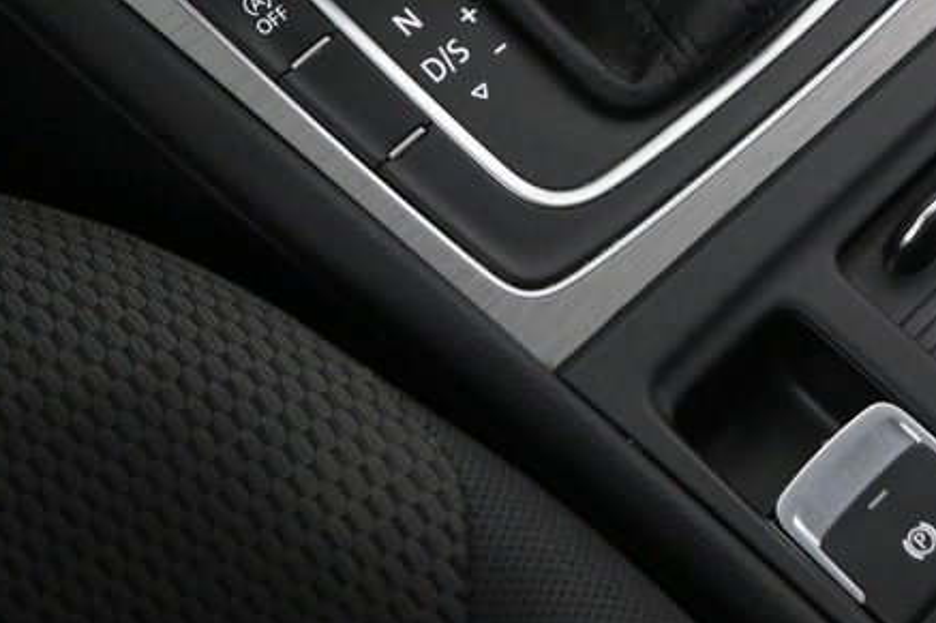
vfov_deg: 14.6
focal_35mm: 89
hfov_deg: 22.9
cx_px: 510
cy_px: -216
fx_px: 2313
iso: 2500
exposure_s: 1/60
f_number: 4
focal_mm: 16
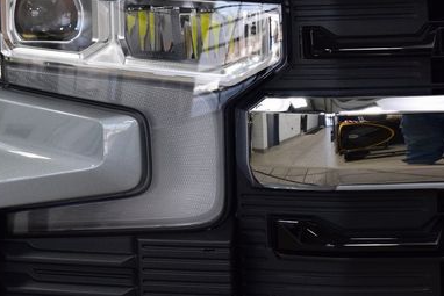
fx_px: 2171
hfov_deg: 11.6
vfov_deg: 7.8
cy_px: 97
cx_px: 116
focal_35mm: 176
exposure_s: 1/30
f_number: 7.1
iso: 640
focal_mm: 70
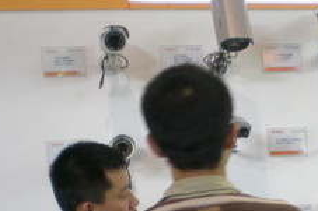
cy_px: 195
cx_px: 234
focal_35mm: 87
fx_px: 768
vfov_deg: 15.5
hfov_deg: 23.2
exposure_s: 1/21.7
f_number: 3.1
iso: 200
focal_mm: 6.3
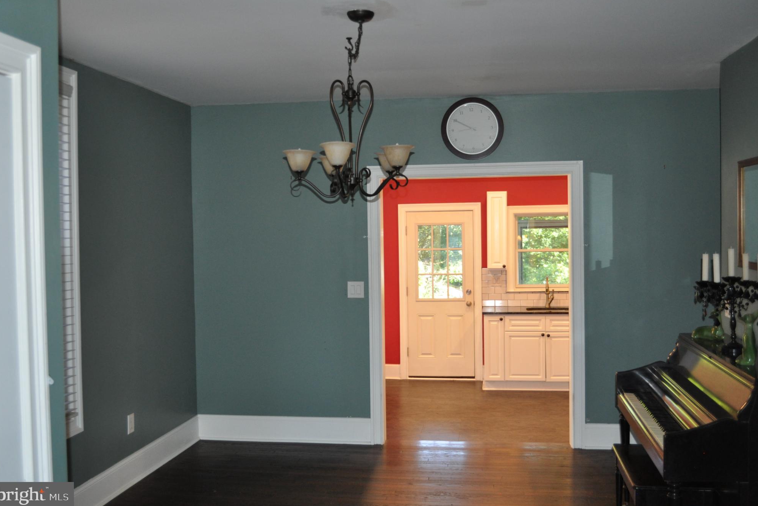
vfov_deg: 35.9
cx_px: 380
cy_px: 250
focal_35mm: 37
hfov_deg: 51.9
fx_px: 779
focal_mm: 24
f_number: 4
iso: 800
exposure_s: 1/60
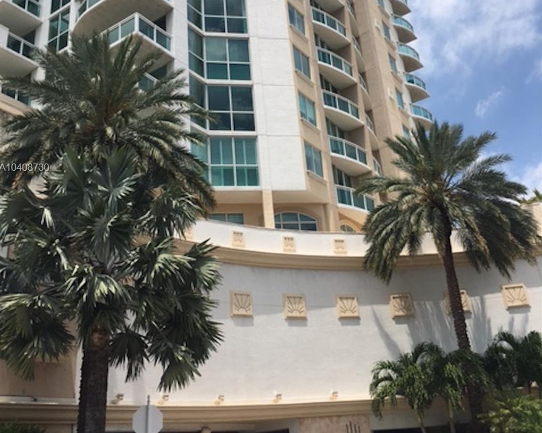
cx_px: 270
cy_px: 169
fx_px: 609
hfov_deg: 47.9
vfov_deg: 39.0
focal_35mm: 38
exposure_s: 1/2198
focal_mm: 4.15
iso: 25
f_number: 2.2
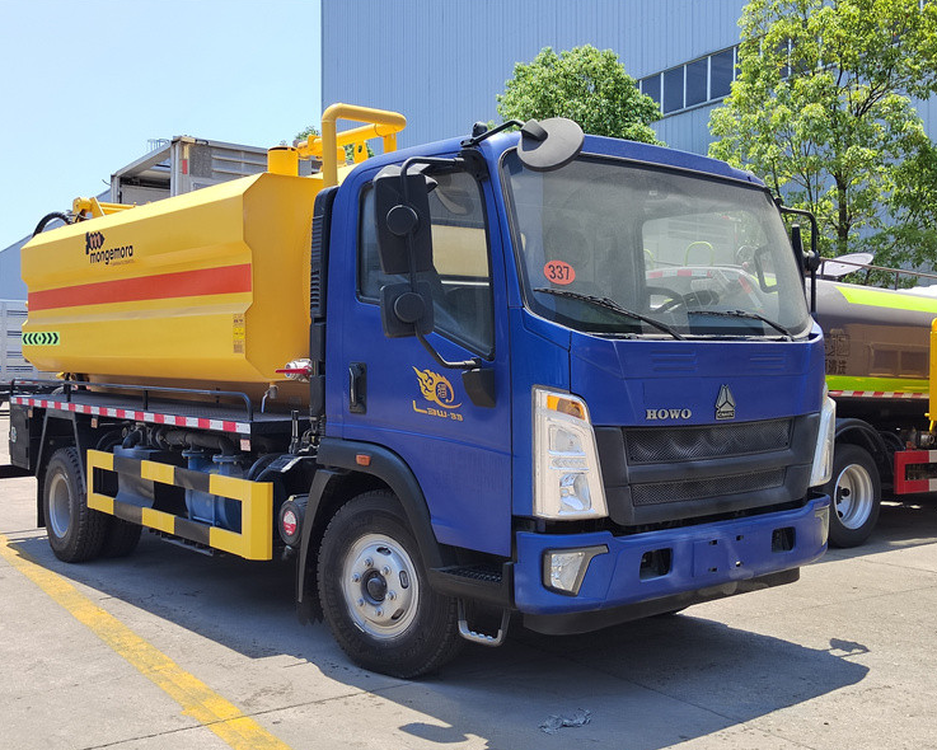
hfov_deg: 50.2
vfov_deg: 41.2
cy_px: 378
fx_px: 999
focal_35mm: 36
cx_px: 435
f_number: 1.9
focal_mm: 5.52
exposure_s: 1/1364
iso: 300
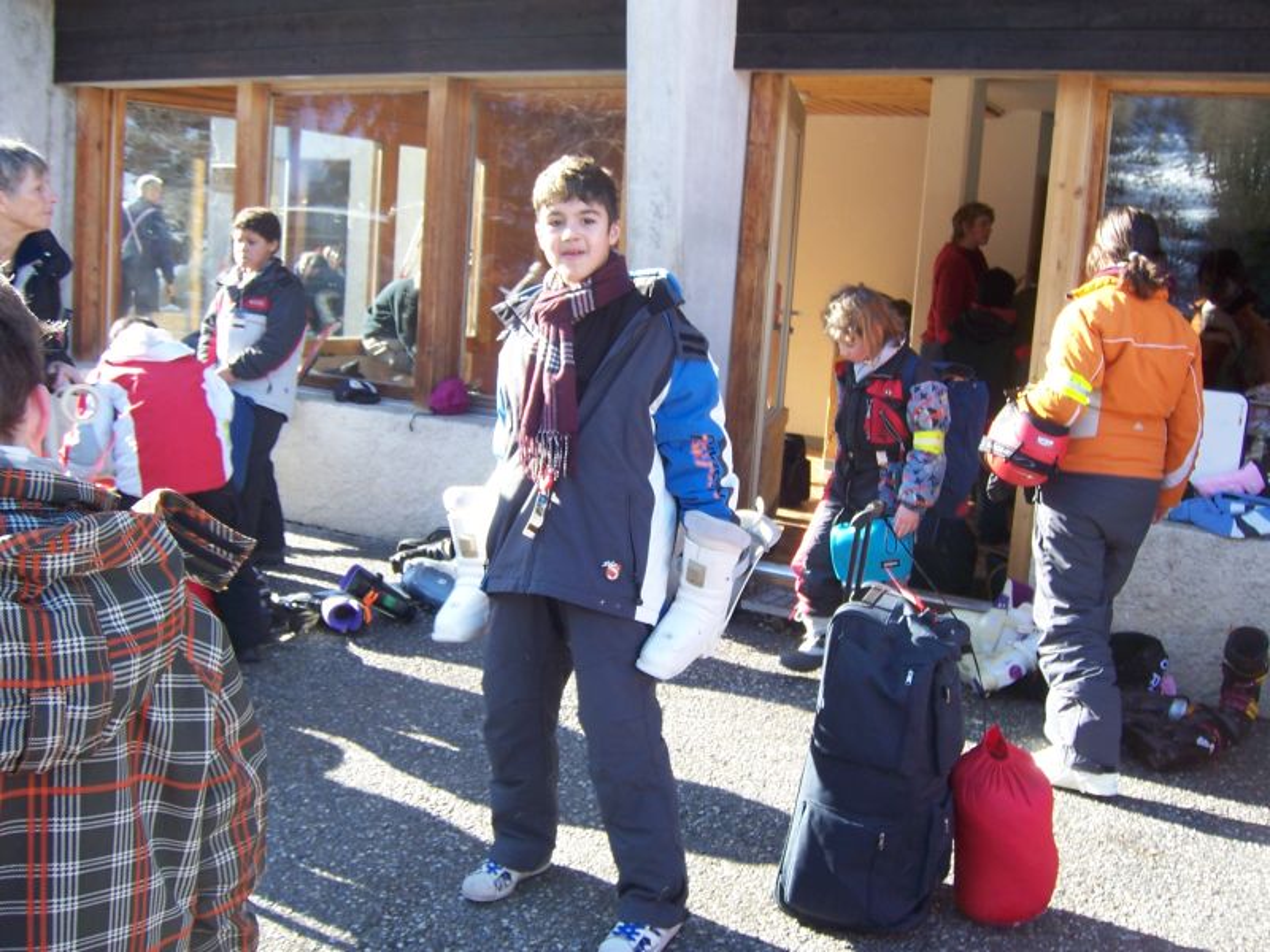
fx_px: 1321
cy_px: 476
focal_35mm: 36
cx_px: 635
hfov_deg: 51.4
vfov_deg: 39.7
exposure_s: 1/125
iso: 80
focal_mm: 6.2
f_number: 2.8
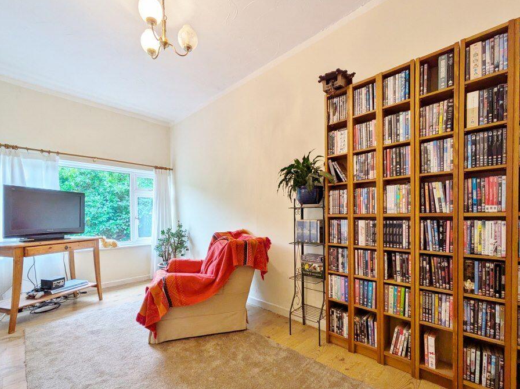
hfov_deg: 94.5
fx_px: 240
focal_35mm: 16
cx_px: 250
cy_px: 221
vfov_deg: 77.6
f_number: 2.2
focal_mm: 1.83
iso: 153
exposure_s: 1/100
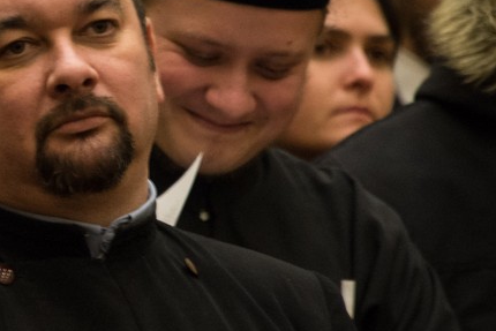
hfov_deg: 2.1
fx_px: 13795
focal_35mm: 1001
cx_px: -115
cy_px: 175
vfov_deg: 1.4
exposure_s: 1/40
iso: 2500
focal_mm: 300
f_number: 5.6
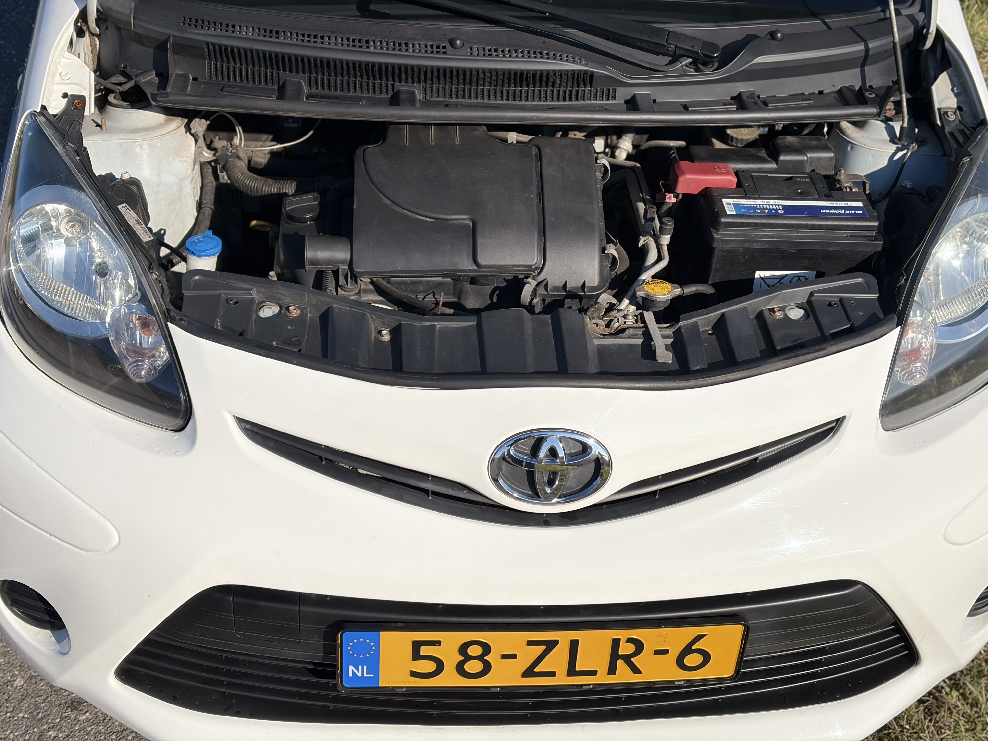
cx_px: 494
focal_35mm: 52
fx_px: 1484
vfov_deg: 28.0
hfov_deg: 36.8
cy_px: 370
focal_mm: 5.96
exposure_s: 1/6369
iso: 32
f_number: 1.6
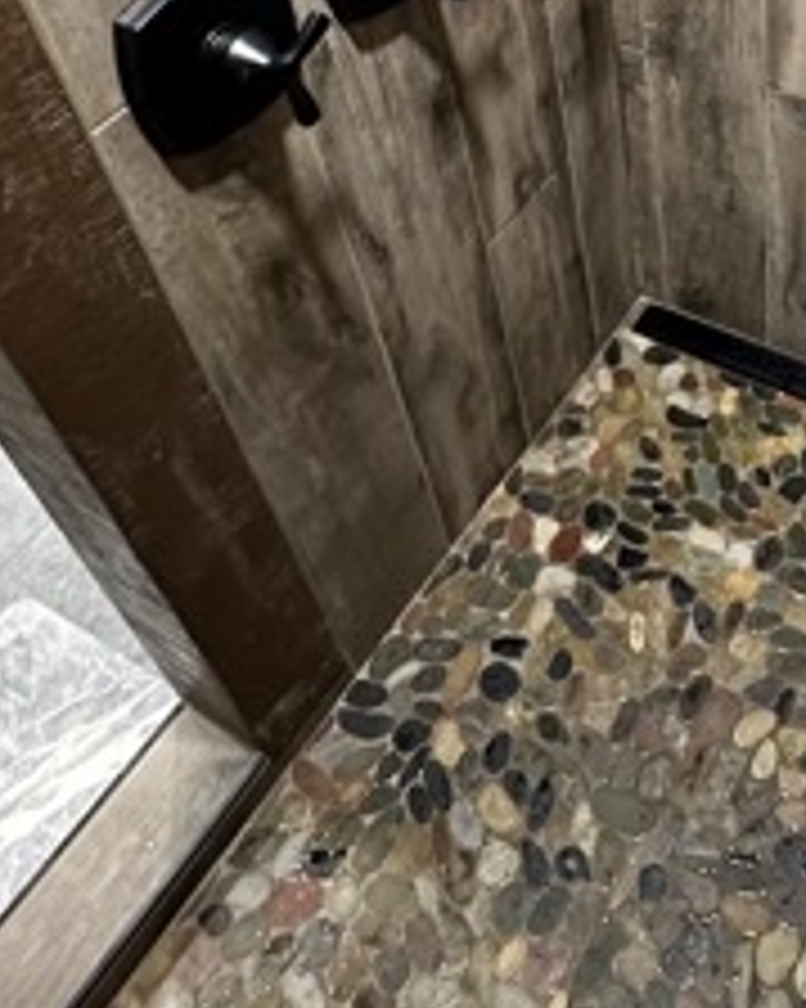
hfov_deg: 35.6
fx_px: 1164
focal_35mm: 39
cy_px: 32
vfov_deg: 41.6
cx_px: 747
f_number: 2.2
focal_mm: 2.22
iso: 1250
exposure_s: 1/40
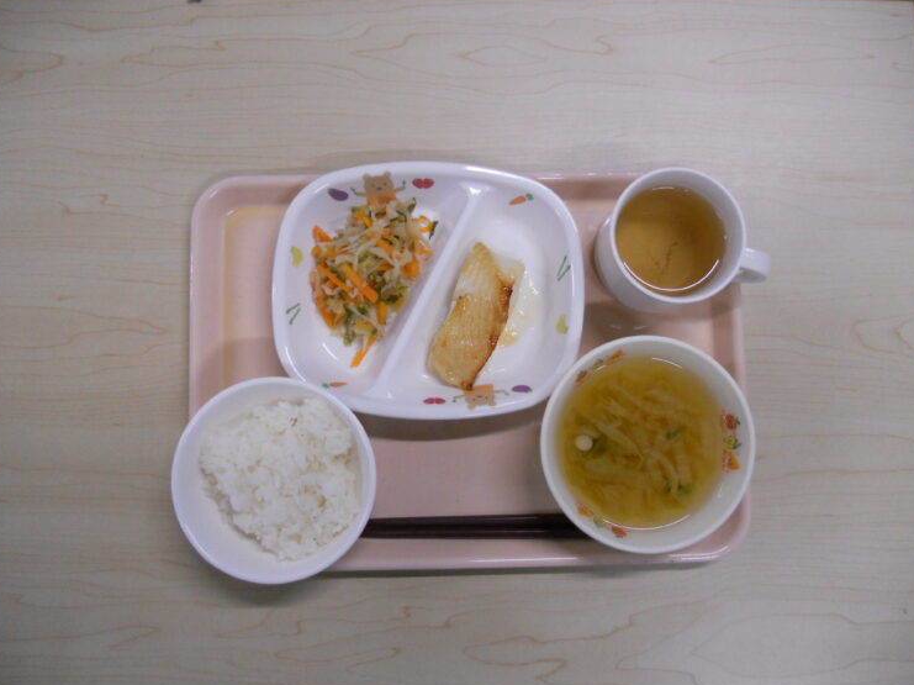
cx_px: 455
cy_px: 346
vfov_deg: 49.7
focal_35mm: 28
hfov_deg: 63.5
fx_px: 739
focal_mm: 4.9
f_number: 3.2
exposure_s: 1/125
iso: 320
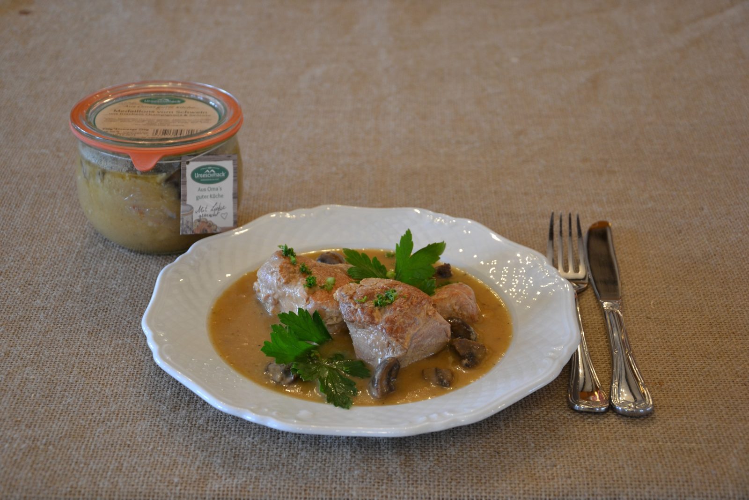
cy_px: 250
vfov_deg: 20.2
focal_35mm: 68
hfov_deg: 29.9
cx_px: 374
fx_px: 1404
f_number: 4.8
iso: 400
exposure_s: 1/15
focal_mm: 45
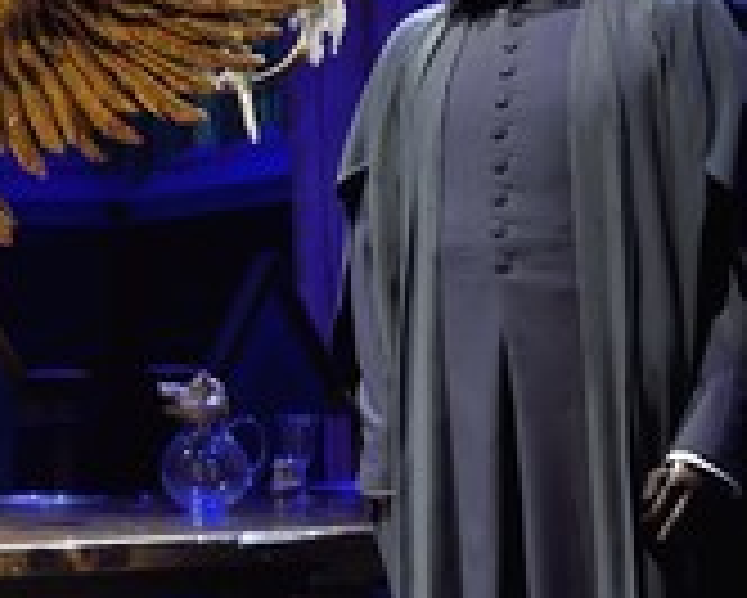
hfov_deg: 22.0
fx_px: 1836
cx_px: -36
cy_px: 13
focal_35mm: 83
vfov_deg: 18.1
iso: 1600
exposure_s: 1/30
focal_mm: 35
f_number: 6.3
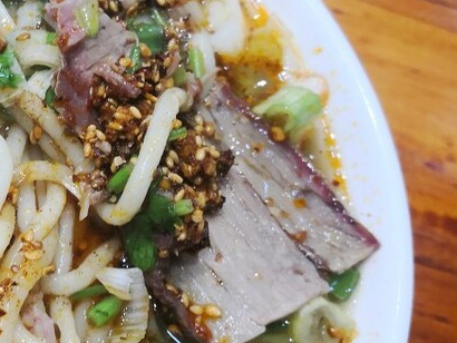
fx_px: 1044
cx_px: -59
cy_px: 193
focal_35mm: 79
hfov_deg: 23.1
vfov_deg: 18.7
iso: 100
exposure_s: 1/50
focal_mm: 3.95
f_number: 1.6
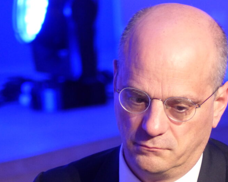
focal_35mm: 905
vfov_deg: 1.7
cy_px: 87
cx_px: 145
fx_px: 6105
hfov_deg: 2.1
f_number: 2.8
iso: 400
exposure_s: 1/30
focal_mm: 108
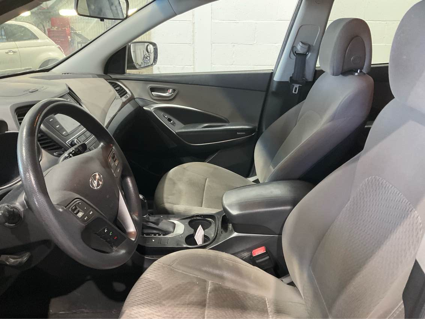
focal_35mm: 29
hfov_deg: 61.7
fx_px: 356
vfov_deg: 48.2
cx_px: 212
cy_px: 160
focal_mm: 3
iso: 250
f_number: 1.8
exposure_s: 1/40
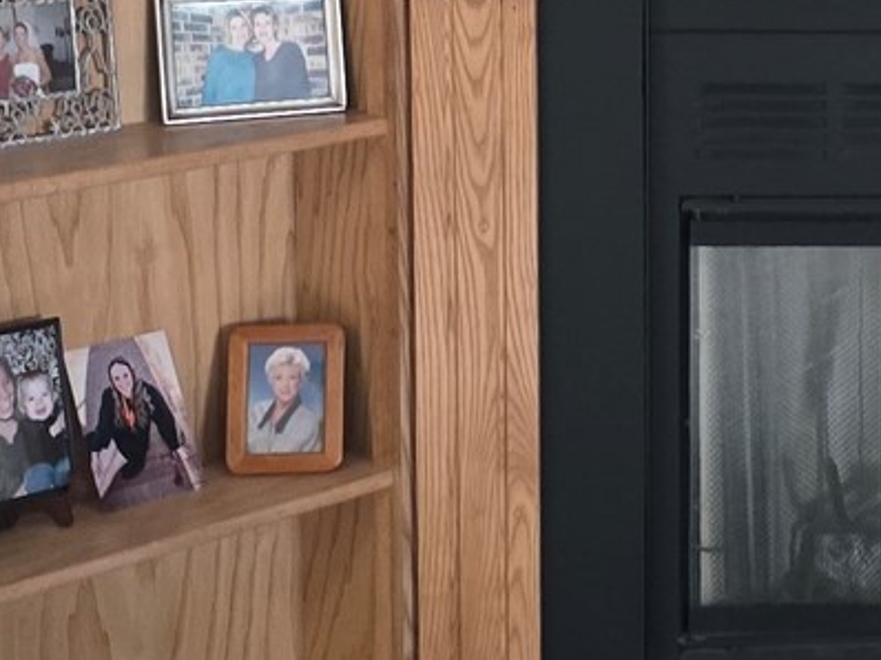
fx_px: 2823
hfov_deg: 17.0
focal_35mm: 111
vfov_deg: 13.1
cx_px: 1043
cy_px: -9
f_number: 1.7
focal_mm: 6.3
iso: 800
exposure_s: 1/60
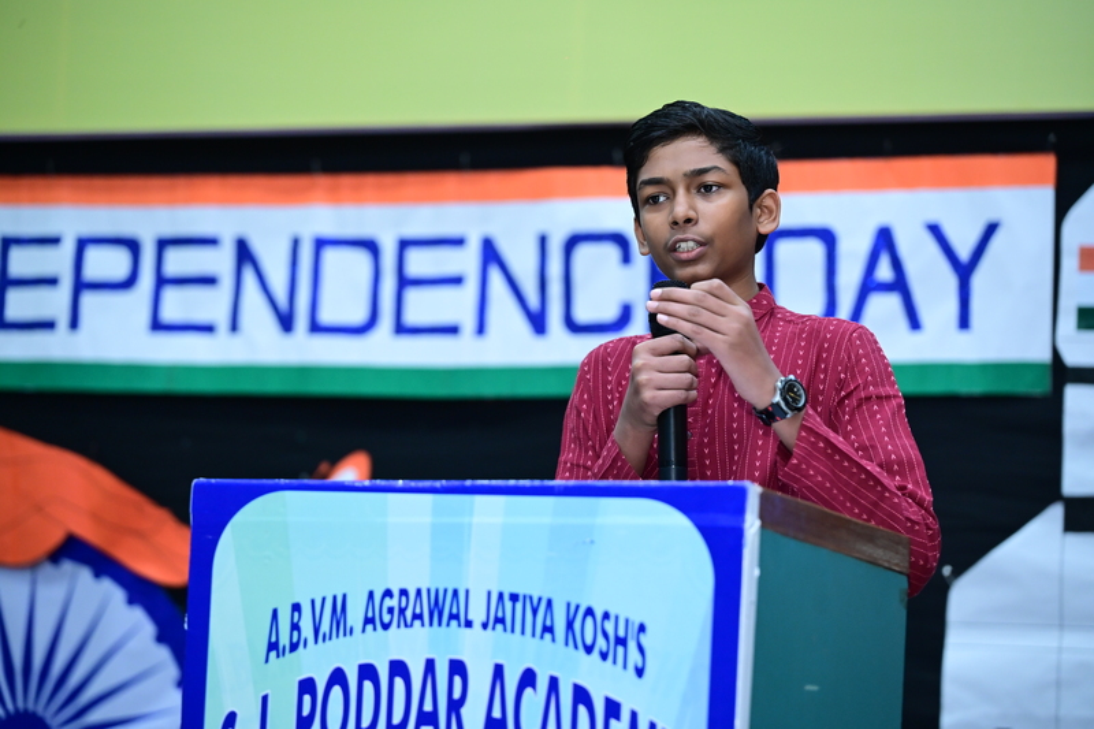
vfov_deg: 12.4
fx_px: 3342
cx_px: 547
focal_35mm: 110
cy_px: 364
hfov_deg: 18.6
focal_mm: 110
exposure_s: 1/100
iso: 2500
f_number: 4
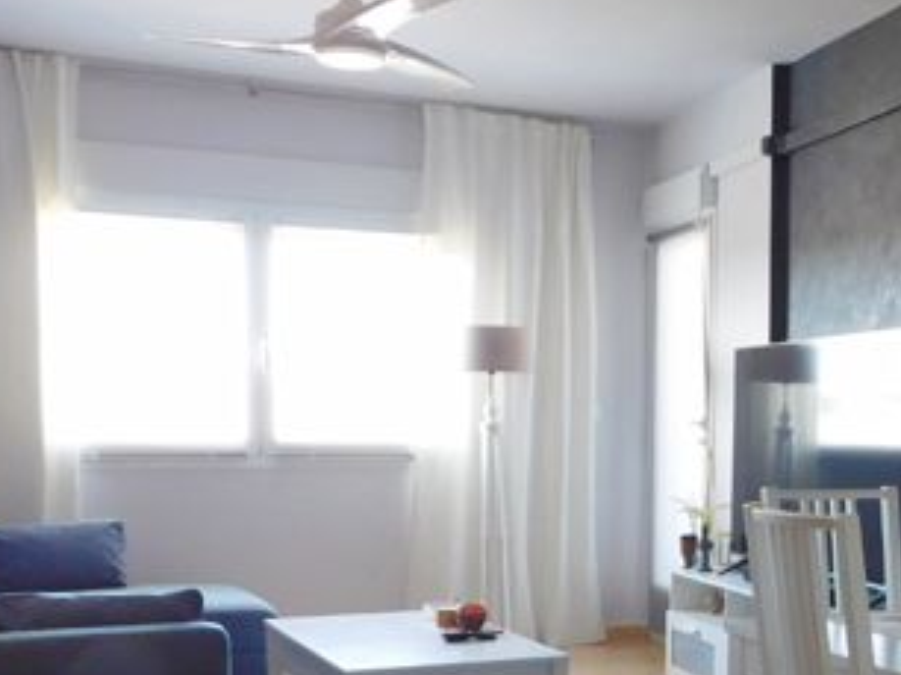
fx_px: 1378
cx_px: 717
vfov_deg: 26.8
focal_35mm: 53
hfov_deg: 35.1
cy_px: 563
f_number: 3
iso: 180
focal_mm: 4
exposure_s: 1/30
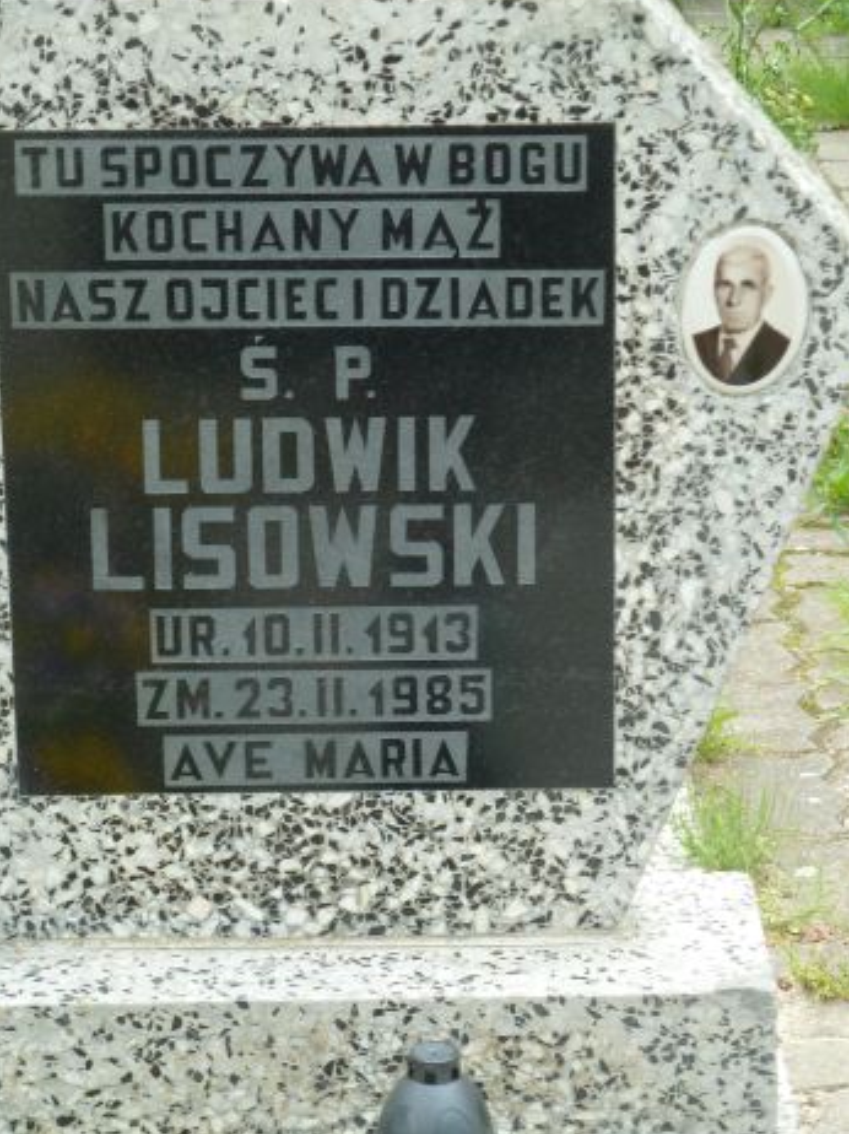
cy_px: 552
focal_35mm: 133
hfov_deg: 11.1
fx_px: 4353
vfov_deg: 14.8
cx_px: 417
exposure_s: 1/60
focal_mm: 21
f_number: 4.4
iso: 80
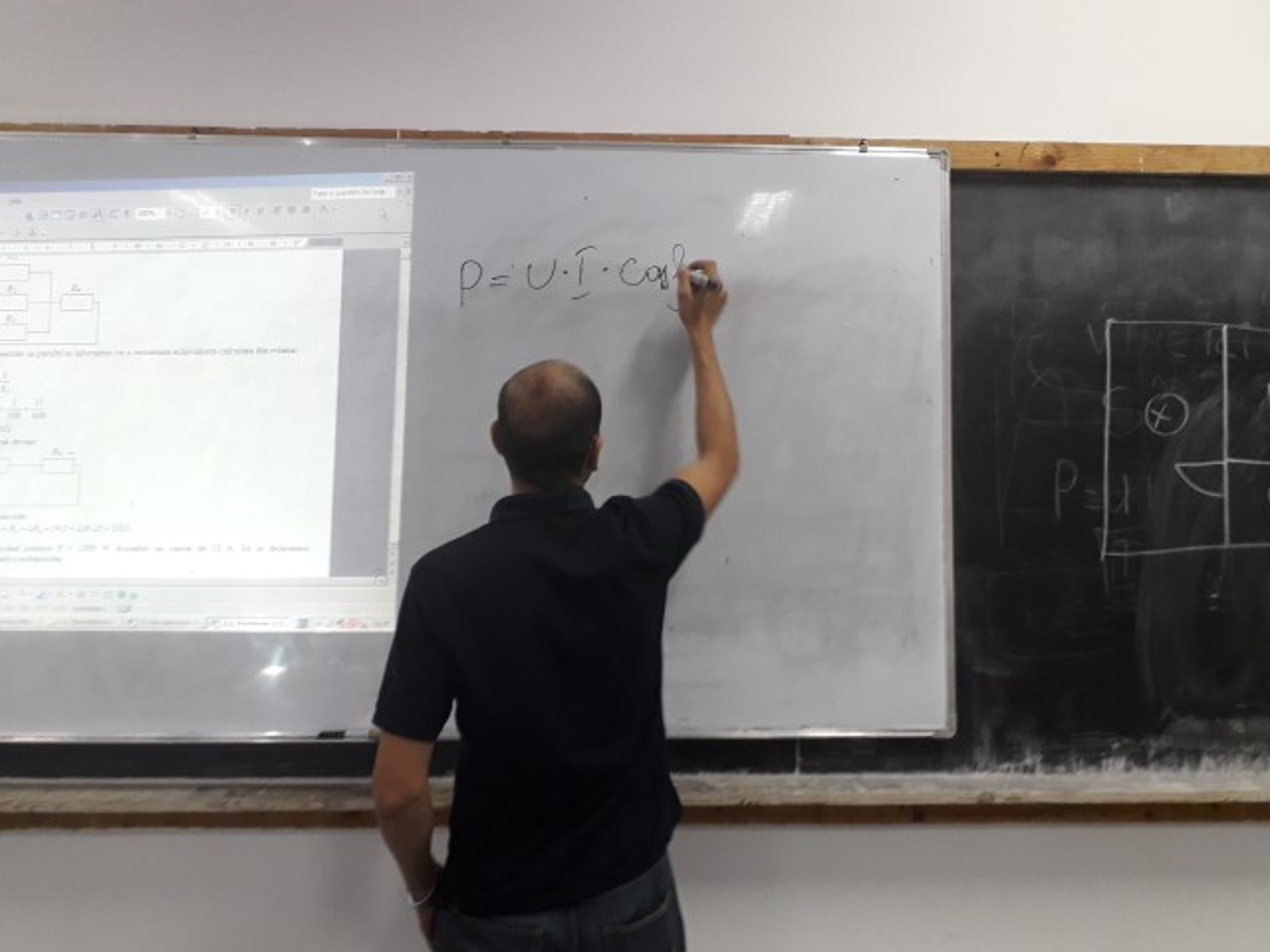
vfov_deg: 51.4
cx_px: 635
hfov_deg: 65.3
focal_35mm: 27
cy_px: 476
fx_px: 991
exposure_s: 1/25
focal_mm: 3.6
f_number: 1.9
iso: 200
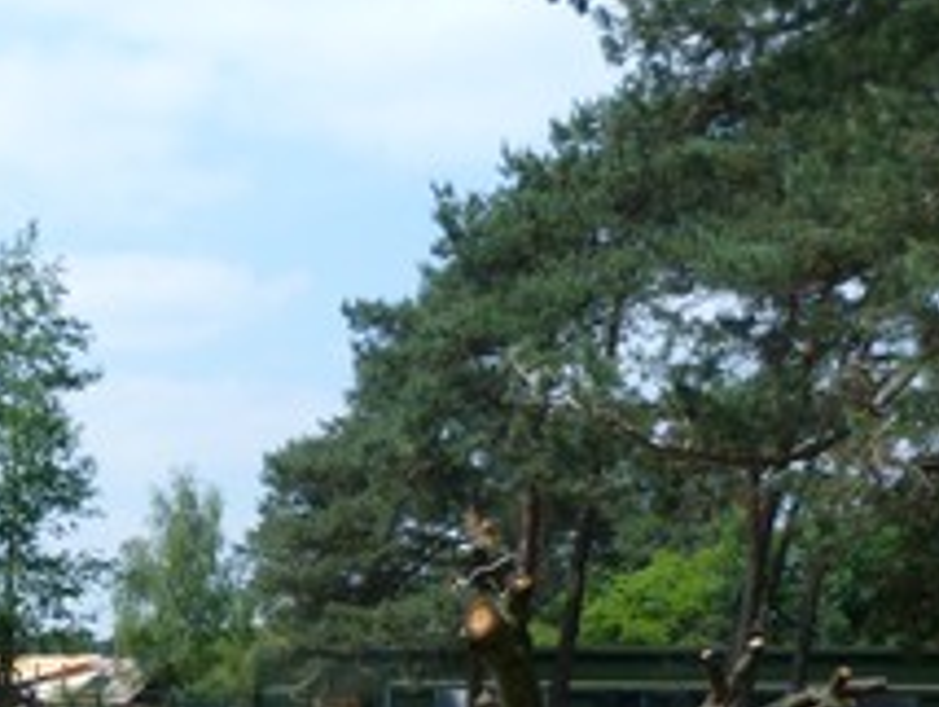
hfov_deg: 25.3
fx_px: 1901
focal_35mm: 70
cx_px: -149
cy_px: 931
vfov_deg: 19.4
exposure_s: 1/1000
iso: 100
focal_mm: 4.5
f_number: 2.8
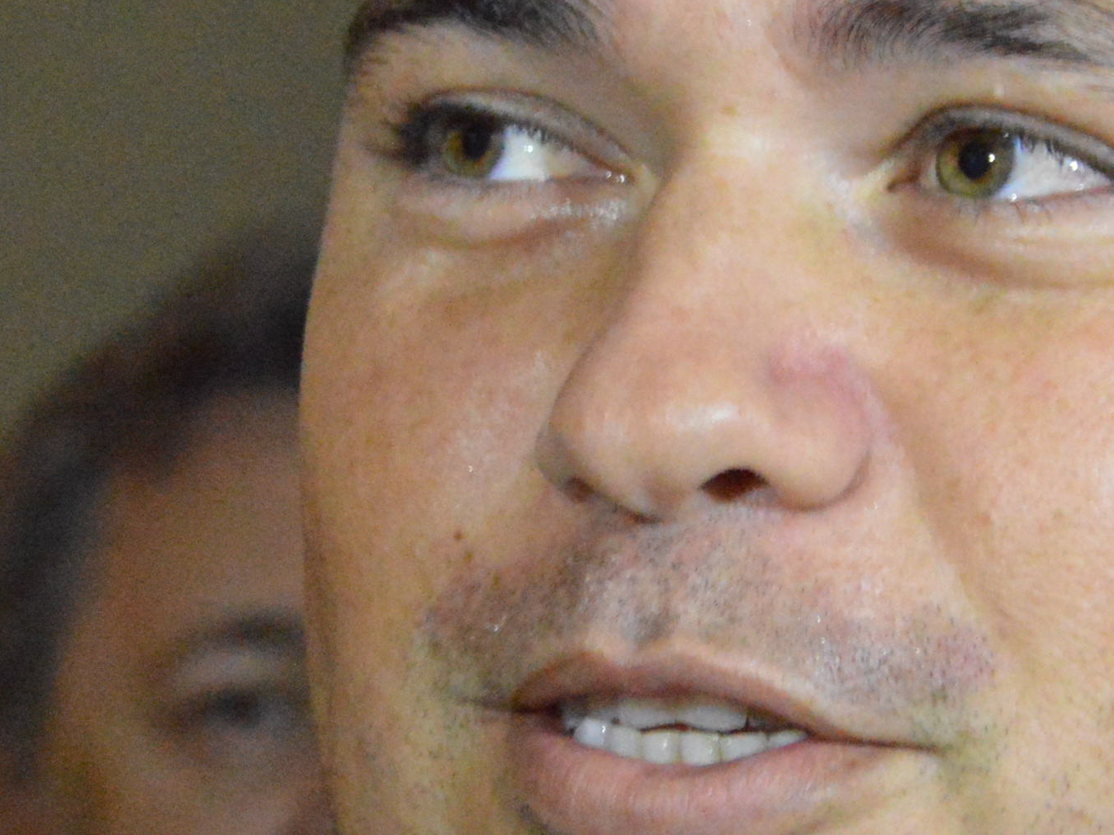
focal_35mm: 241
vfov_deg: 6.2
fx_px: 7756
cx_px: 659
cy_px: 580
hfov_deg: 8.2
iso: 6400
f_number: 5.6
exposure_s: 1/200
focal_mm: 50
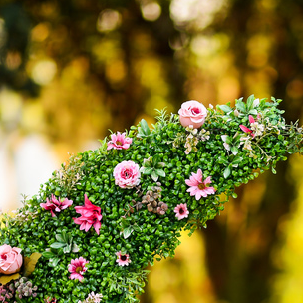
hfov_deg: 6.1
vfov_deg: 6.1
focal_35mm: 285
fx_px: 2822
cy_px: 360
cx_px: 341
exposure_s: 1/320
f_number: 1.4
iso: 100
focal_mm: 85
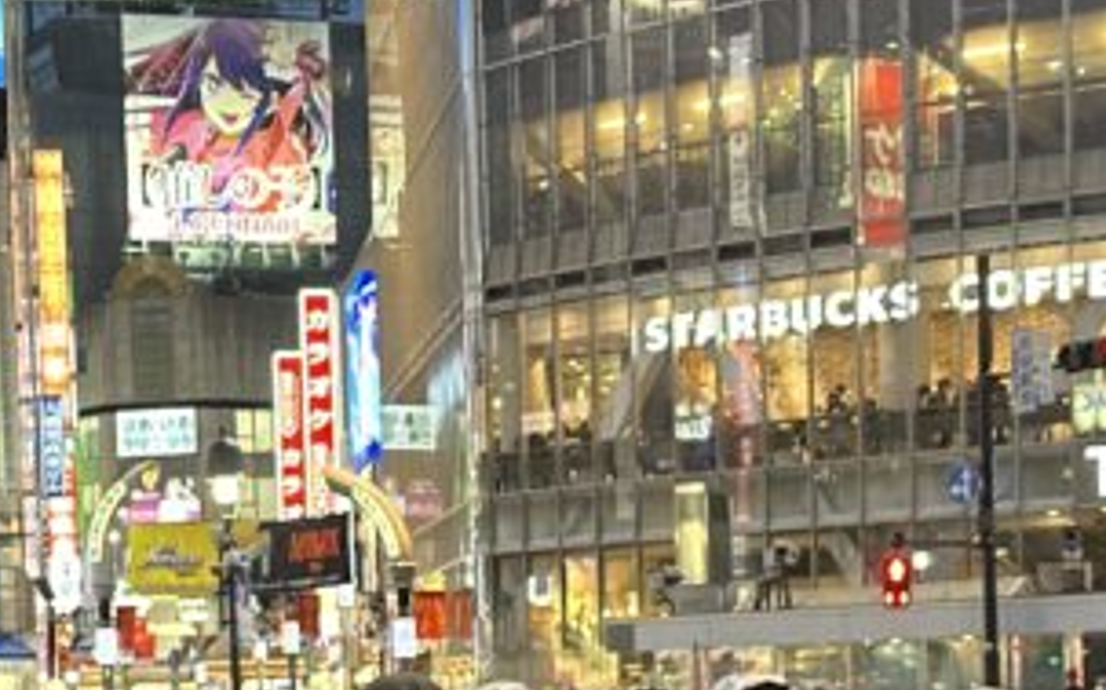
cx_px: 412
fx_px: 2591
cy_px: 737
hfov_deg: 24.0
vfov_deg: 14.8
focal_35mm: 86
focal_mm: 6.86
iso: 250
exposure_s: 1/60
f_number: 1.78
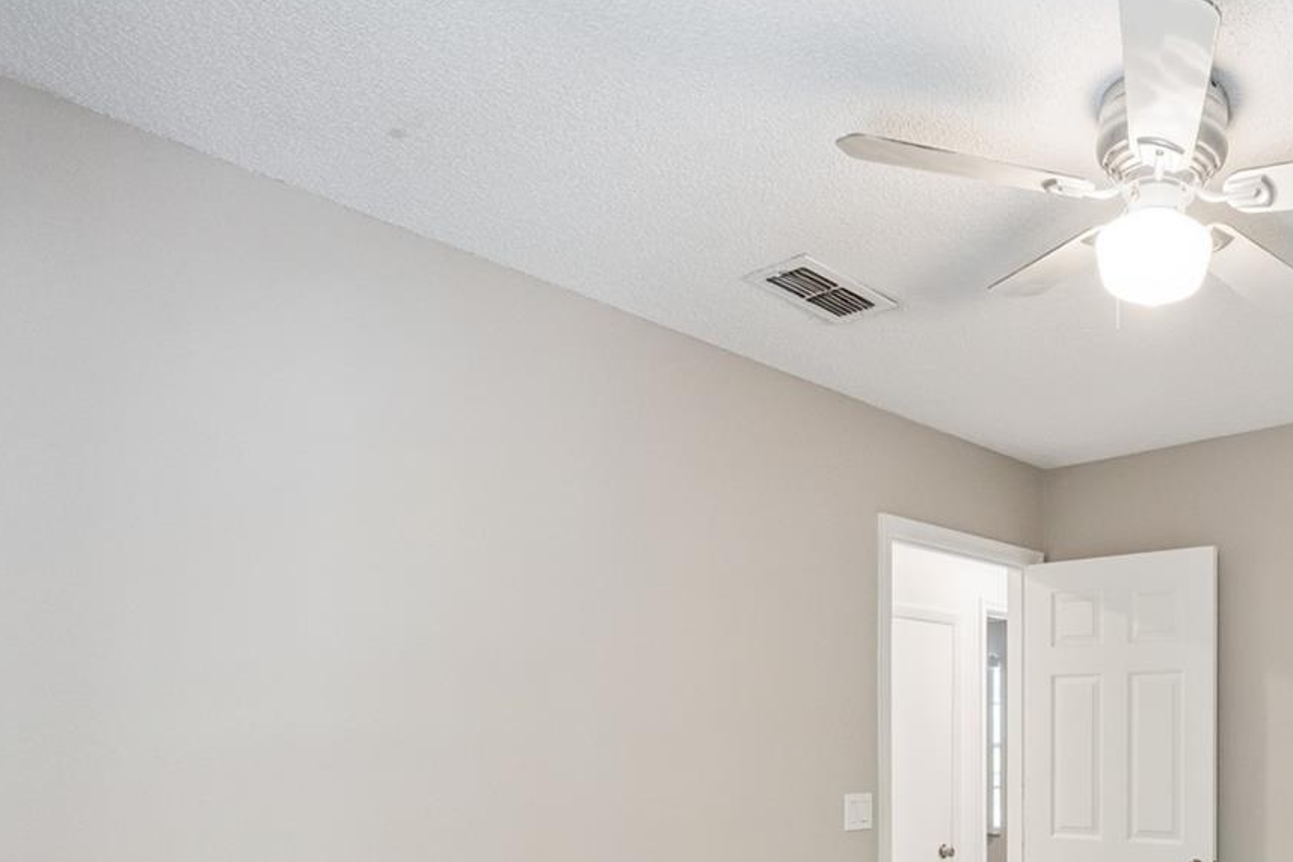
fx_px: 1005
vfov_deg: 43.2
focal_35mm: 28
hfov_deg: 59.7
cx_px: 1056
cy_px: 741
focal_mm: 10
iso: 1600
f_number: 11
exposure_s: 1/20
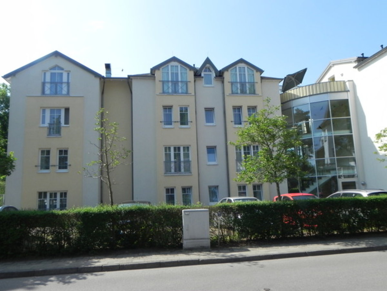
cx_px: 194
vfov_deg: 48.2
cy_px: 146
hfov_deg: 61.7
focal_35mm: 29
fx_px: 324
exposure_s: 1/366
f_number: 7.1
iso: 224
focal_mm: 5.2
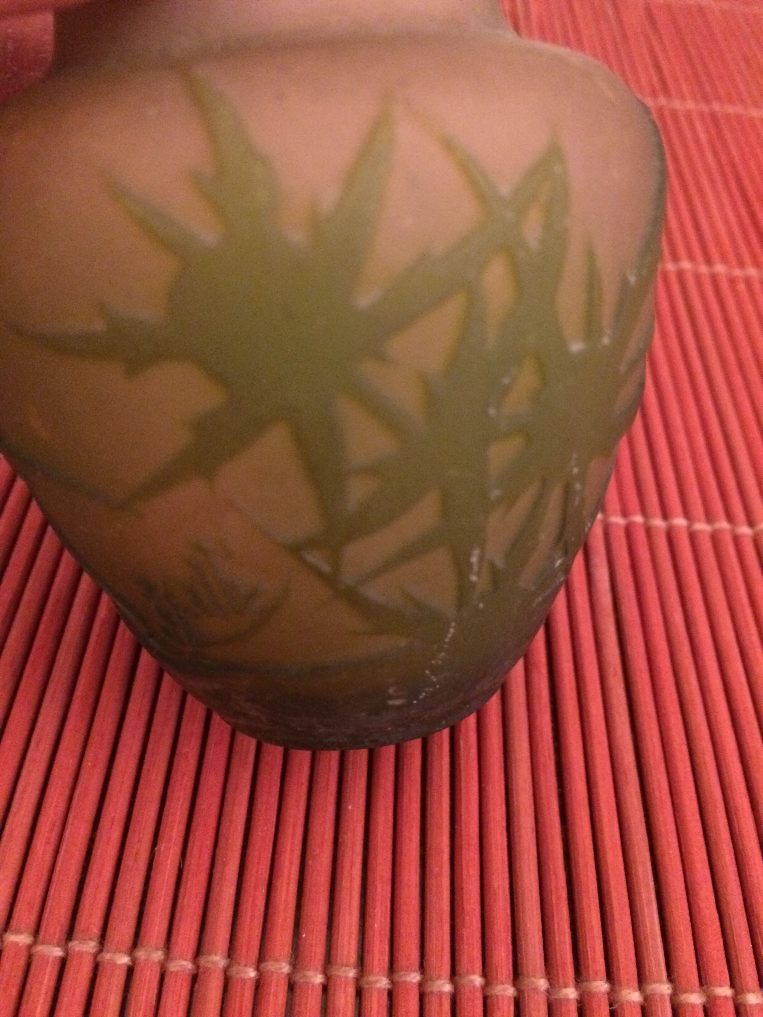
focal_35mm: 29
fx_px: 852
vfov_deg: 61.7
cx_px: 382
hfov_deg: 48.2
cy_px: 508
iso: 640
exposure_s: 1/17
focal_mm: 4.15
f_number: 2.2
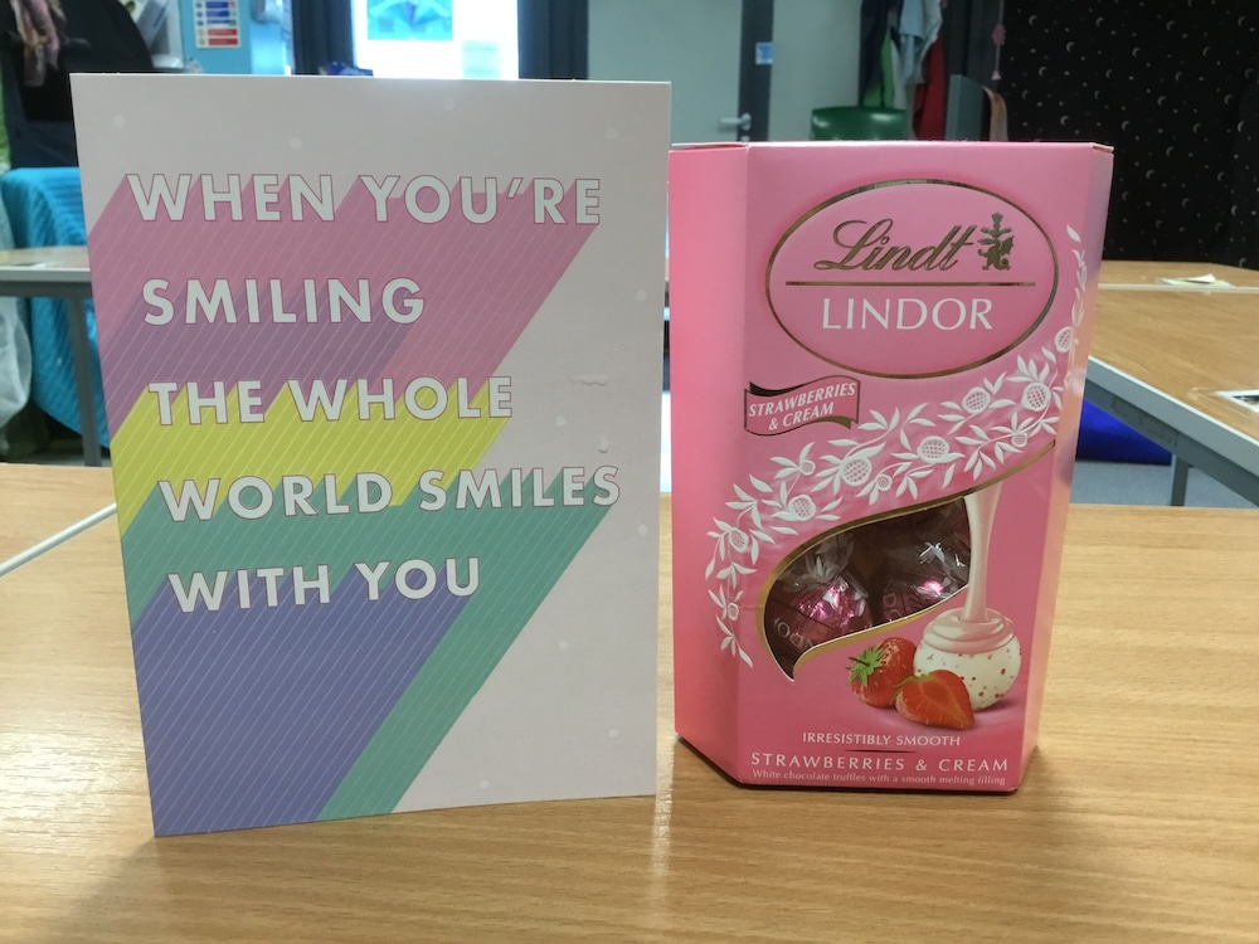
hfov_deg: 58.4
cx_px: 630
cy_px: 472
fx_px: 1127
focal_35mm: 31
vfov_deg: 45.4
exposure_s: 1/33
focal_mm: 3.3
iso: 125
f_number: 2.4
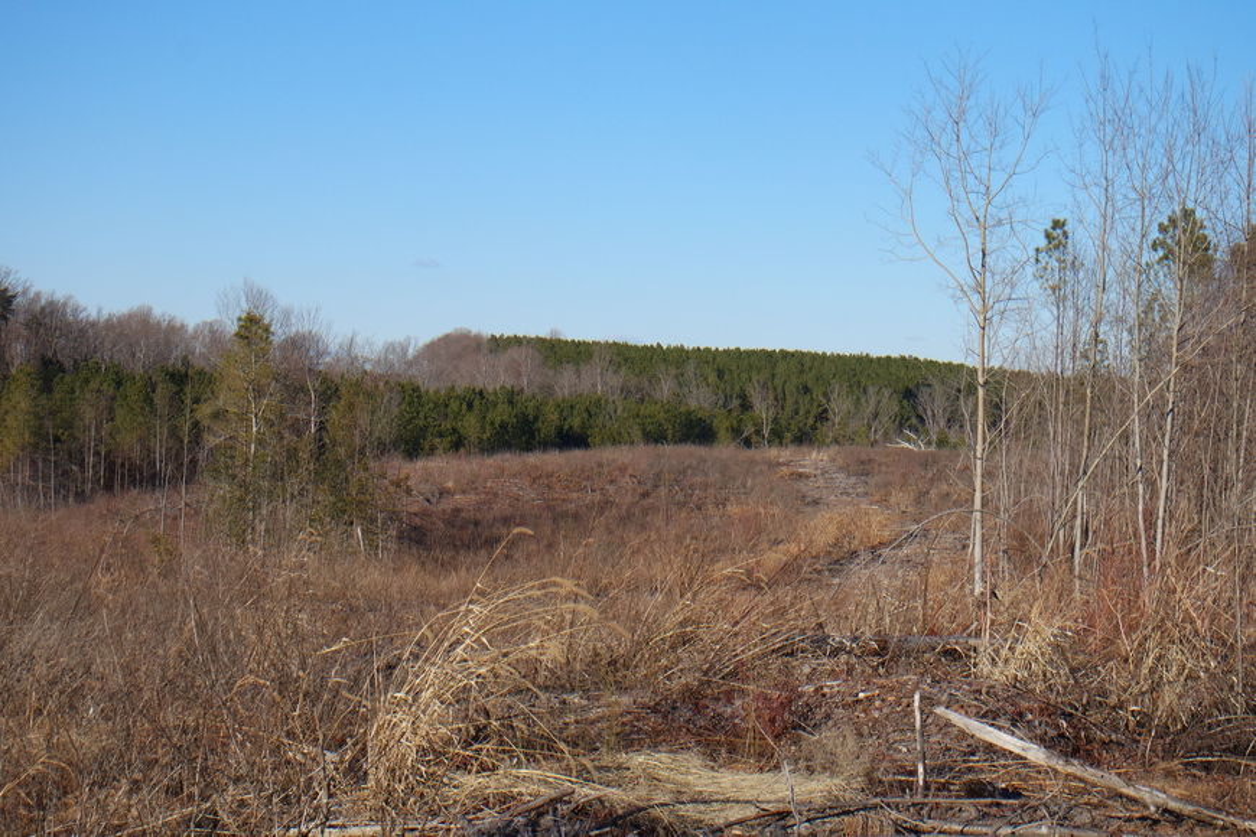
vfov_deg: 18.9
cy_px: 418
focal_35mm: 72
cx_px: 628
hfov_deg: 28.1
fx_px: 2512
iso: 160
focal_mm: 27
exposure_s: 1/250
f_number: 8
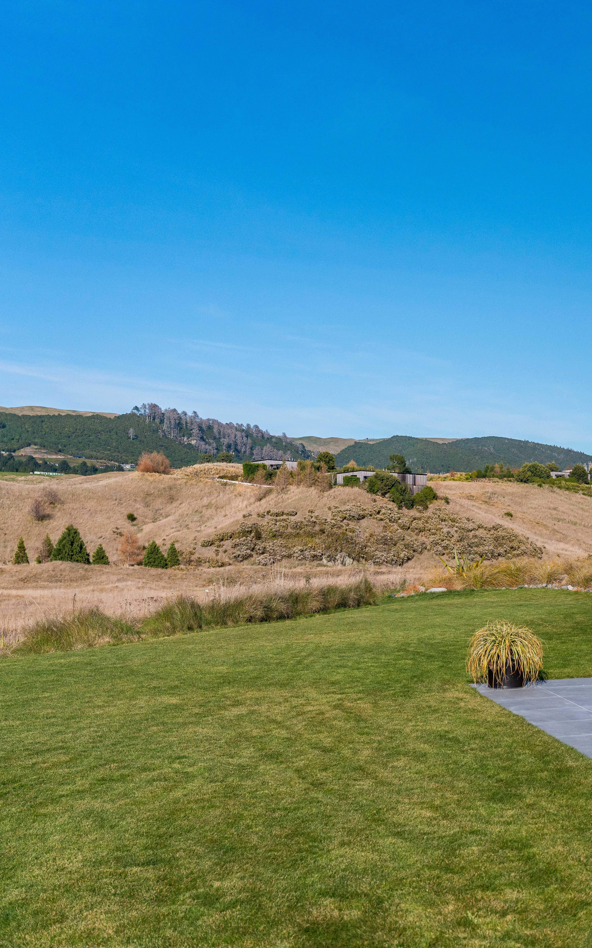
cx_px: 658
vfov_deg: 42.6
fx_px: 1215
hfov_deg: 25.3
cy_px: 475
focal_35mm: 47
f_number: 4.5
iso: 500
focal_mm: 30.7
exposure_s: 1/3200
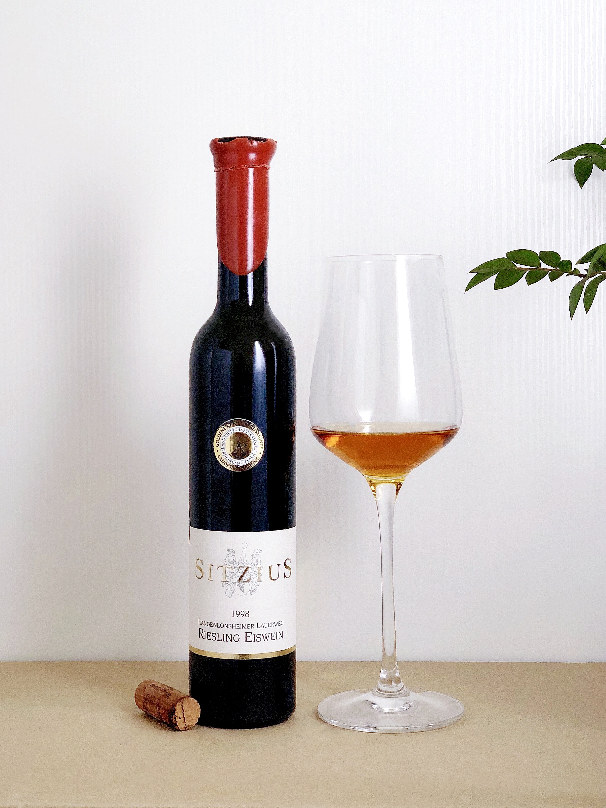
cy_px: 404
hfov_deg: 28.0
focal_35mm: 52
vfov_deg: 36.8
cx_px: 303
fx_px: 1214
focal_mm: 6
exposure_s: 1/60
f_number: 2.4
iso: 32
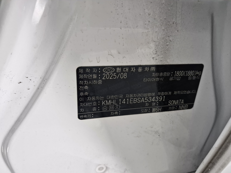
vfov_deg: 58.9
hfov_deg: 73.9
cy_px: 86
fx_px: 153
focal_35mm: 23
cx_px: 116
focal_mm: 5.54
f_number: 1.8
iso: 500
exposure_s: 1/60
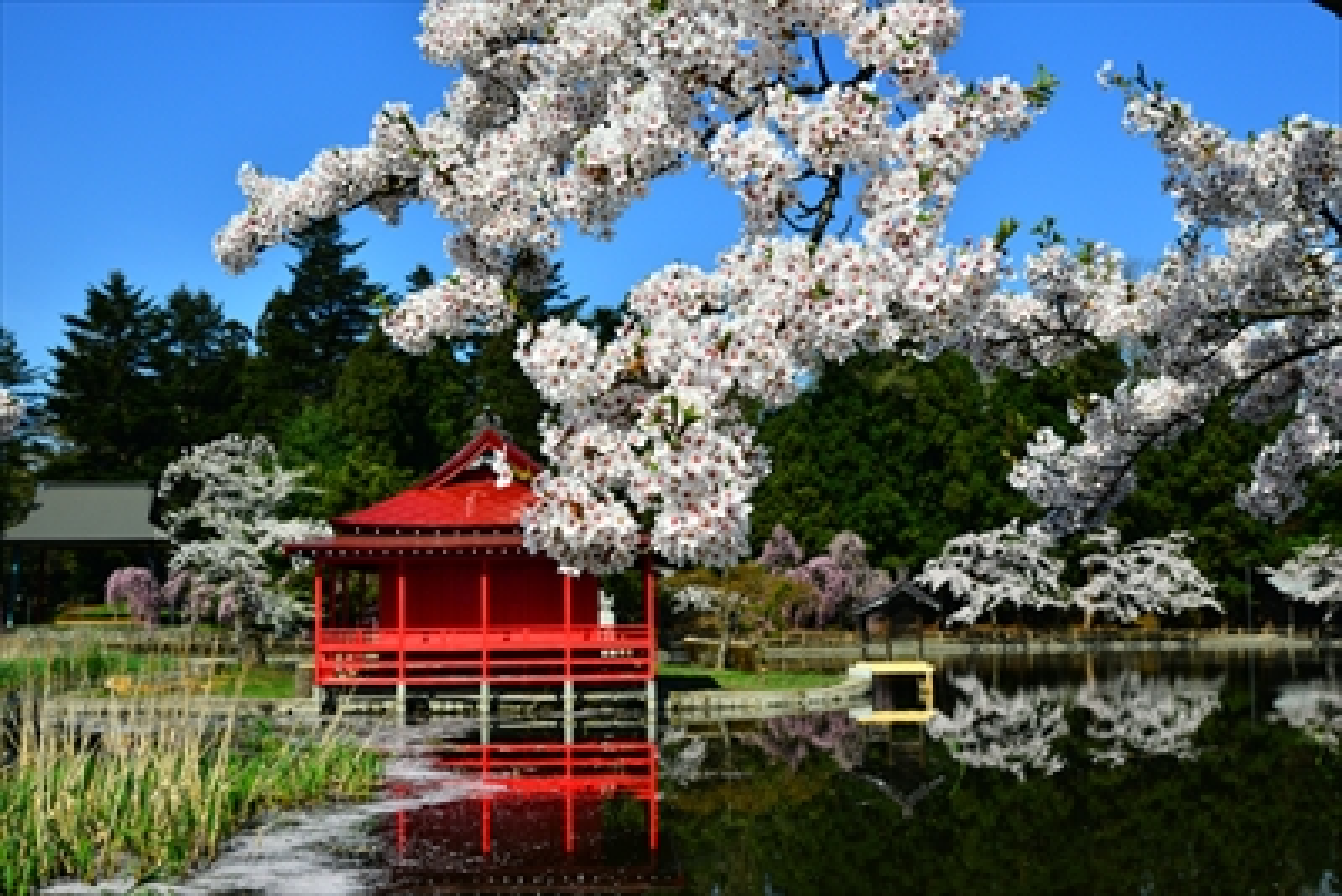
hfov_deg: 39.6
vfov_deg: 27.0
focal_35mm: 50
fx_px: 1864
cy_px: 448
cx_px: 671
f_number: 13
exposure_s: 1/640
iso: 400
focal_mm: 50
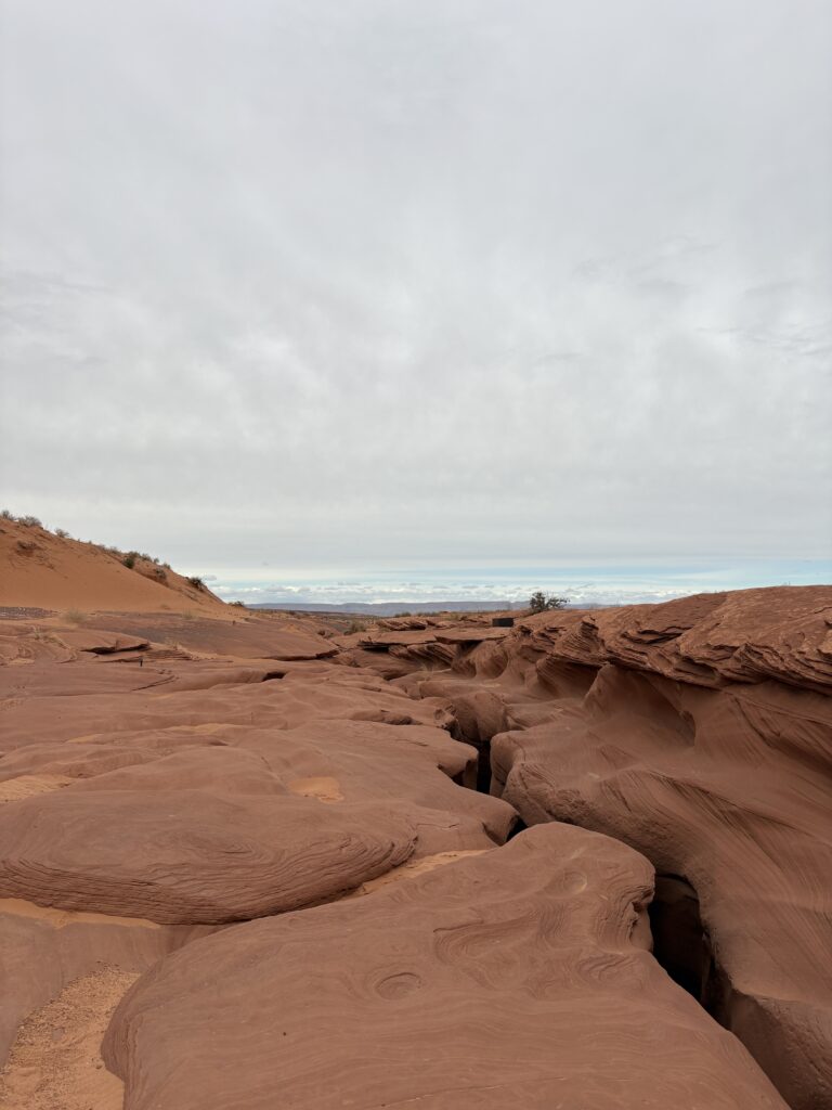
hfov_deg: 53.1
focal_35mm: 26
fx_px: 833
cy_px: 555
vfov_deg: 67.3
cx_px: 416
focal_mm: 5.96
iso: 50
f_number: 1.6
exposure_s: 1/5814
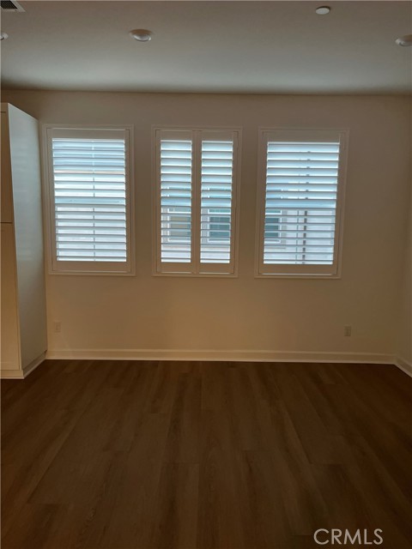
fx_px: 413
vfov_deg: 67.3
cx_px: 206
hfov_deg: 53.1
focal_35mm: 26
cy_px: 274
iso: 320
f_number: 1.6
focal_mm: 5.1
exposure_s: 1/60
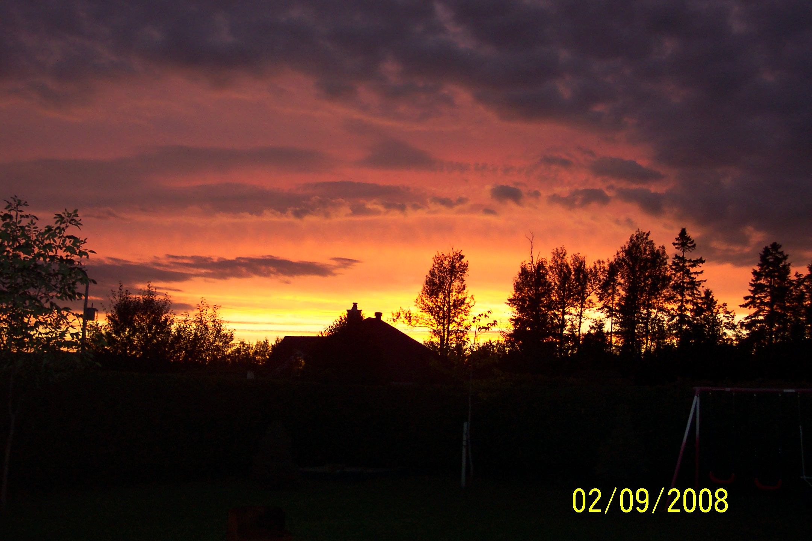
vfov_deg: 35.1
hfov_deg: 50.7
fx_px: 857
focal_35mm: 38
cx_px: 406
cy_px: 270
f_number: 2.8
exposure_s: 1/60
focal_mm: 8
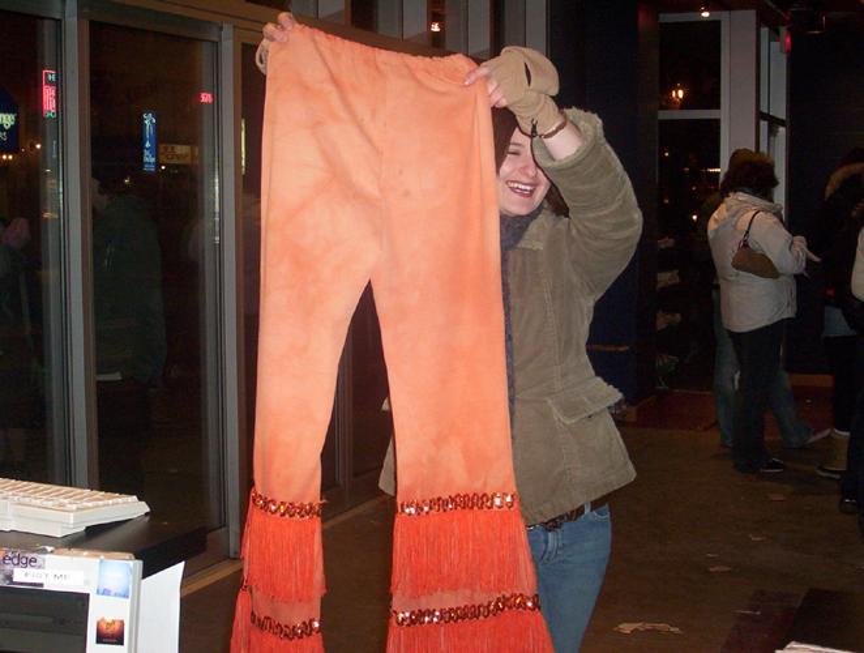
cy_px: 326
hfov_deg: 29.3
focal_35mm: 66
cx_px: 432
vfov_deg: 22.4
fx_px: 1652
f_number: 3.26
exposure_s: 1/80.5
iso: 140
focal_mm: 8.74
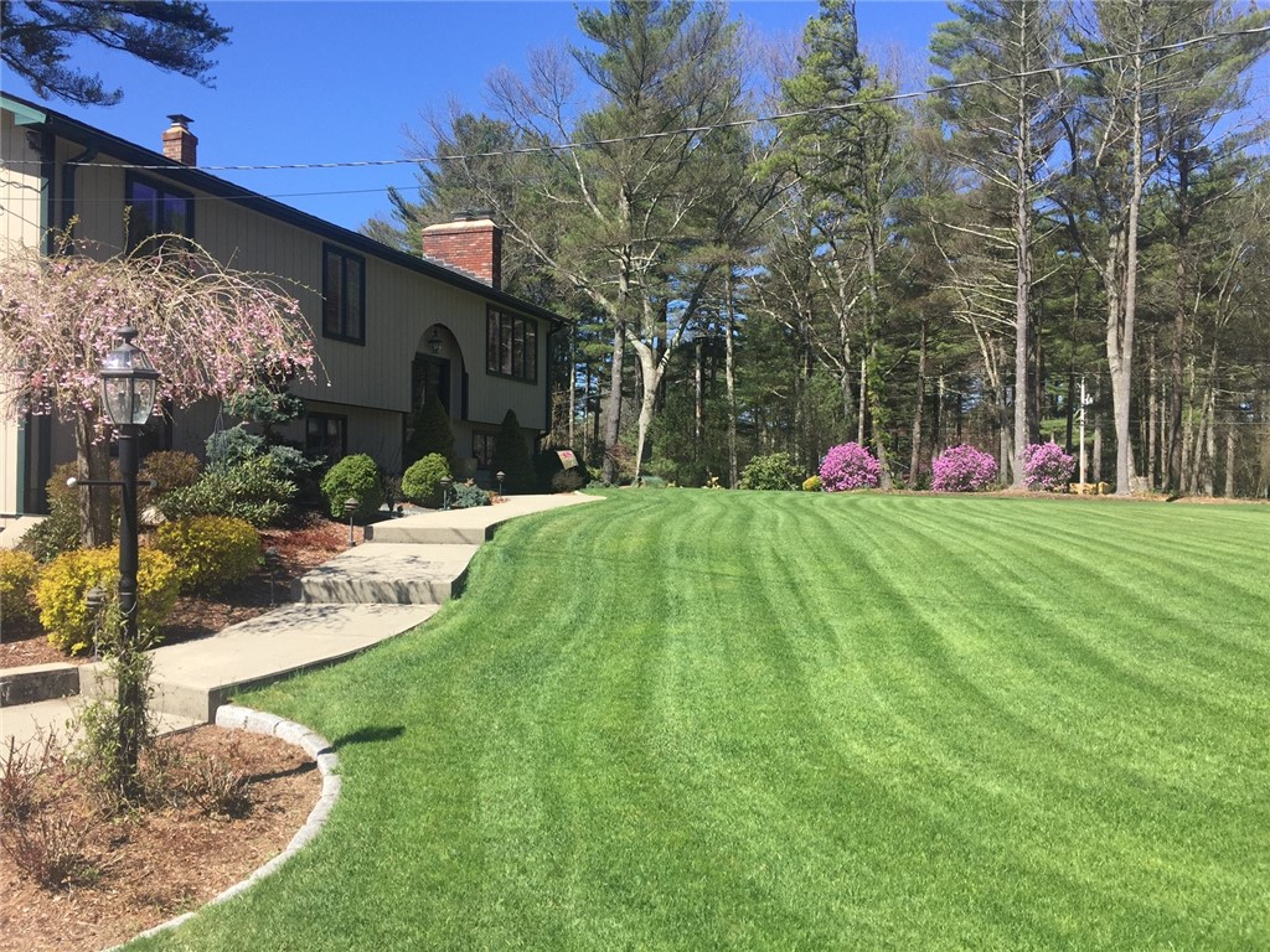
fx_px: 1064
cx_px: 635
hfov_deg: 61.7
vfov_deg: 48.2
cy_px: 476
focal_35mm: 29
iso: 32
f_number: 2.2
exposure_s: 1/1130
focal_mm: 4.15
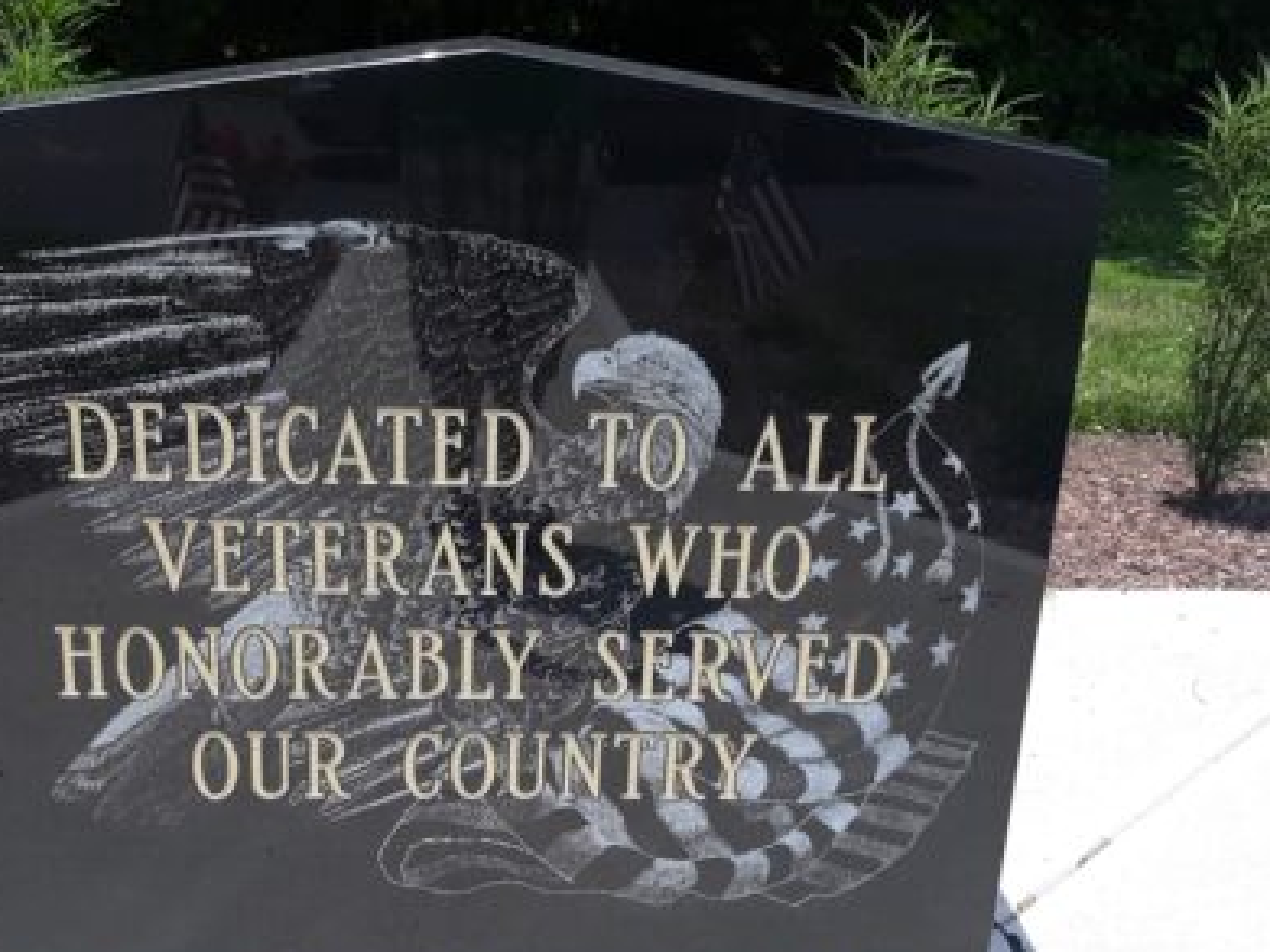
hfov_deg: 43.7
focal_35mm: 43
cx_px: 536
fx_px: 1577
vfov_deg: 33.5
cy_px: 575
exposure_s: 1/1239
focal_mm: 3.7
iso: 40
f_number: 1.7
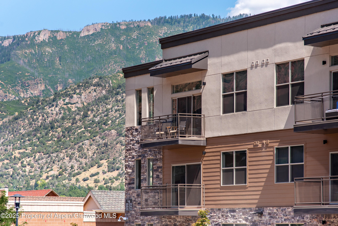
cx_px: 169
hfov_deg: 17.1
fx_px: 1127
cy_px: 113
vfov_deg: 11.4
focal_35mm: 120
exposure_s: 1/4000
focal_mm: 120
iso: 500
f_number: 5
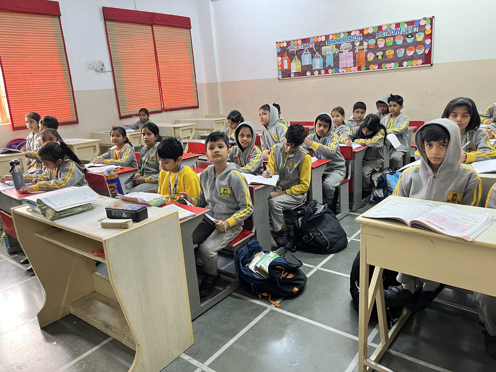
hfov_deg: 67.3
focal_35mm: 26
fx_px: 373
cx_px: 248
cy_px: 186
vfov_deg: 53.1
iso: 250
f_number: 1.6
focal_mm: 5.1
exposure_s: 1/50
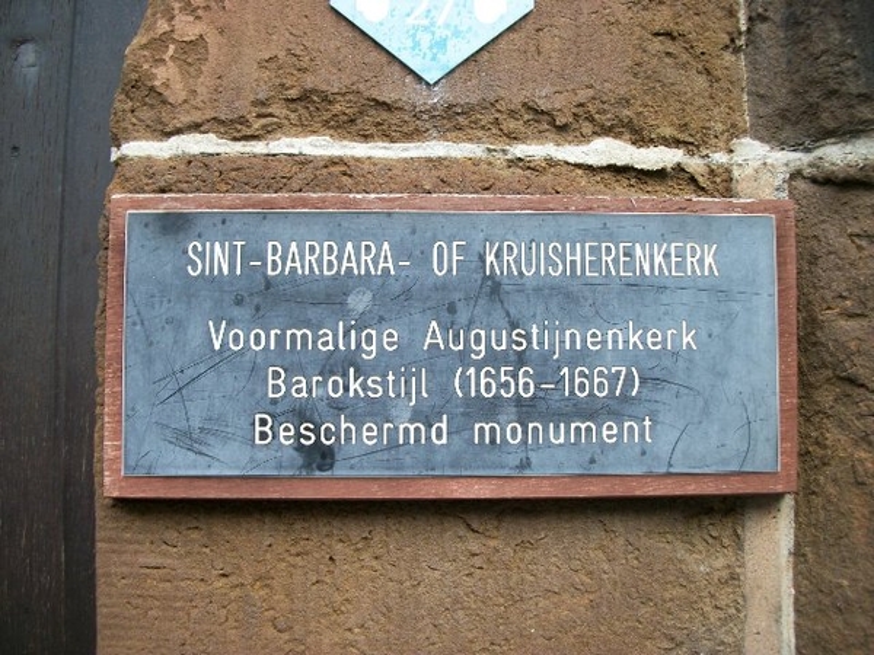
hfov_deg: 56.8
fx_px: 808
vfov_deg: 44.2
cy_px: 328
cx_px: 437
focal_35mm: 32
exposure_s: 1/80
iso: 80
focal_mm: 5.7
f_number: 2.9
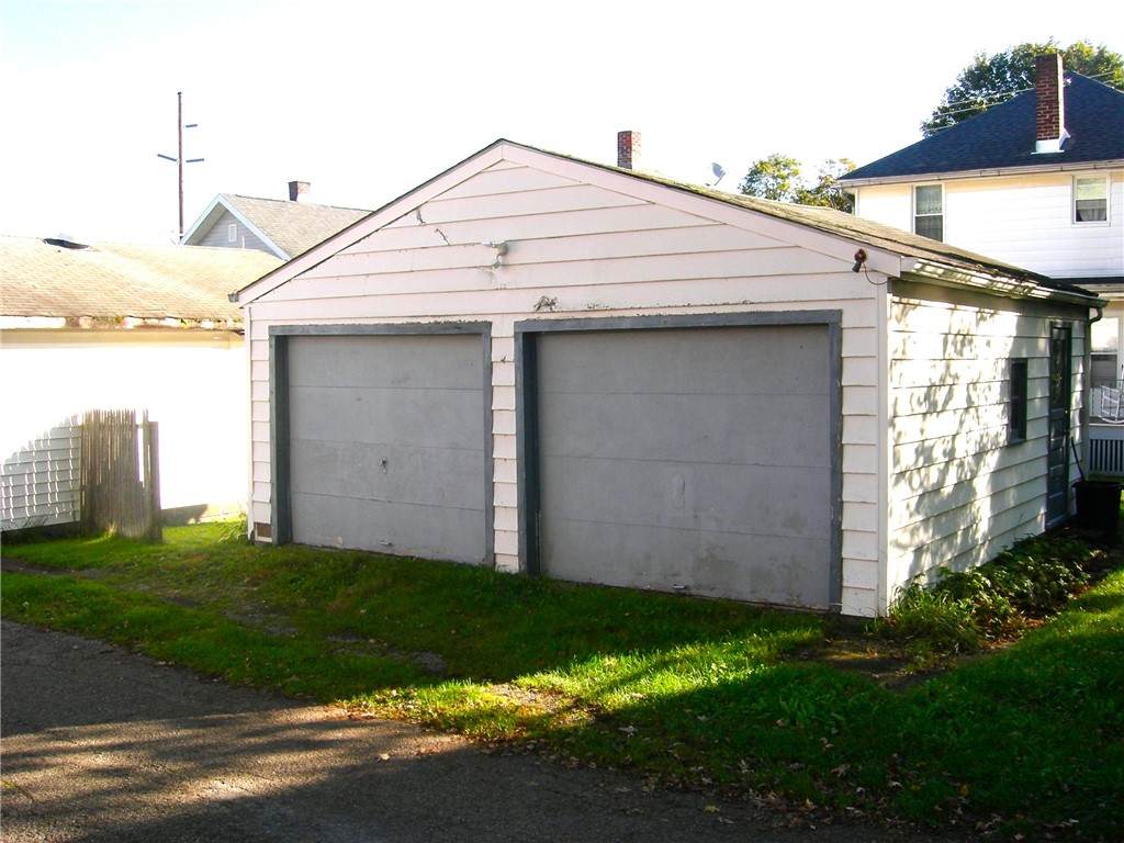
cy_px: 422
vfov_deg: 39.7
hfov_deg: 51.4
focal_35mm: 36
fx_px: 1169
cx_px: 562
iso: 64
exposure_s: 1/170
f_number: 4.8
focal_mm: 7.5
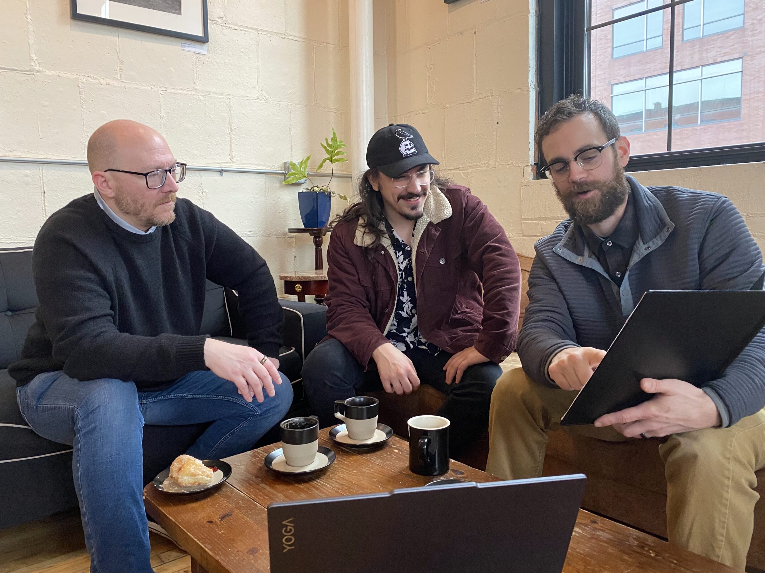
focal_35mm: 27
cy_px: 281
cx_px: 389
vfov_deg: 51.4
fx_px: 597
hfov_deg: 65.3
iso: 400
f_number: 1.8
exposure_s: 1/60
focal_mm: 4.25
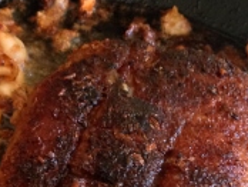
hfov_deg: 21.1
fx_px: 653
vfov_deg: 16.2
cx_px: 36
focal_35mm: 91
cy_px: 143
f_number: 2.4
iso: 320
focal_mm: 4.12
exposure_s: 1/20
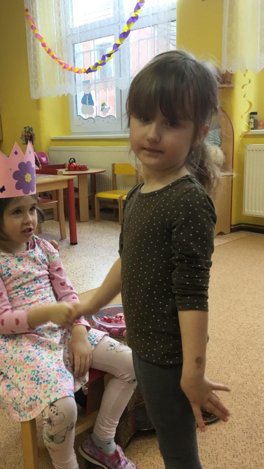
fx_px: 473
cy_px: 229
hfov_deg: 31.0
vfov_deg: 52.8
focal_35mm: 38
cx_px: 91
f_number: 2.4
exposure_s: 1/33
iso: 80
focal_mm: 3.3
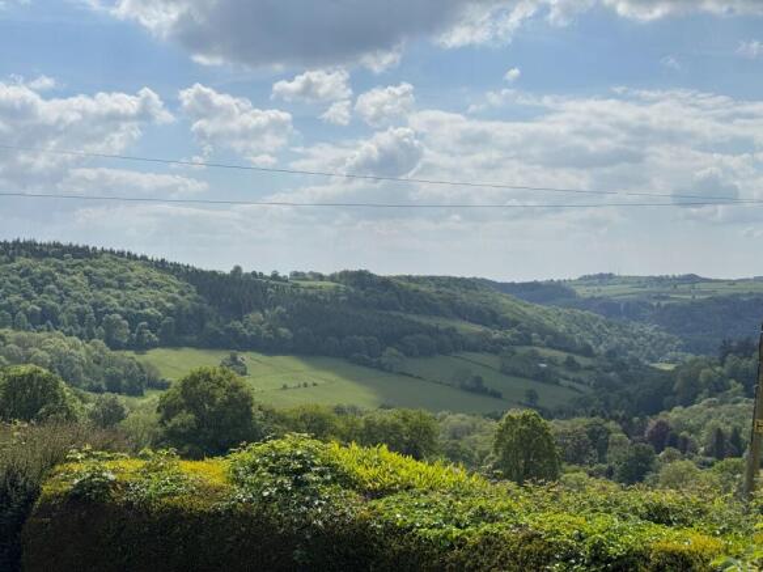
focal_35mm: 48
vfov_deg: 30.3
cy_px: 286
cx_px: 382
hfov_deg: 39.7
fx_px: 1058
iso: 80
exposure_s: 1/15385
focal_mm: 6.76
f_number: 1.78
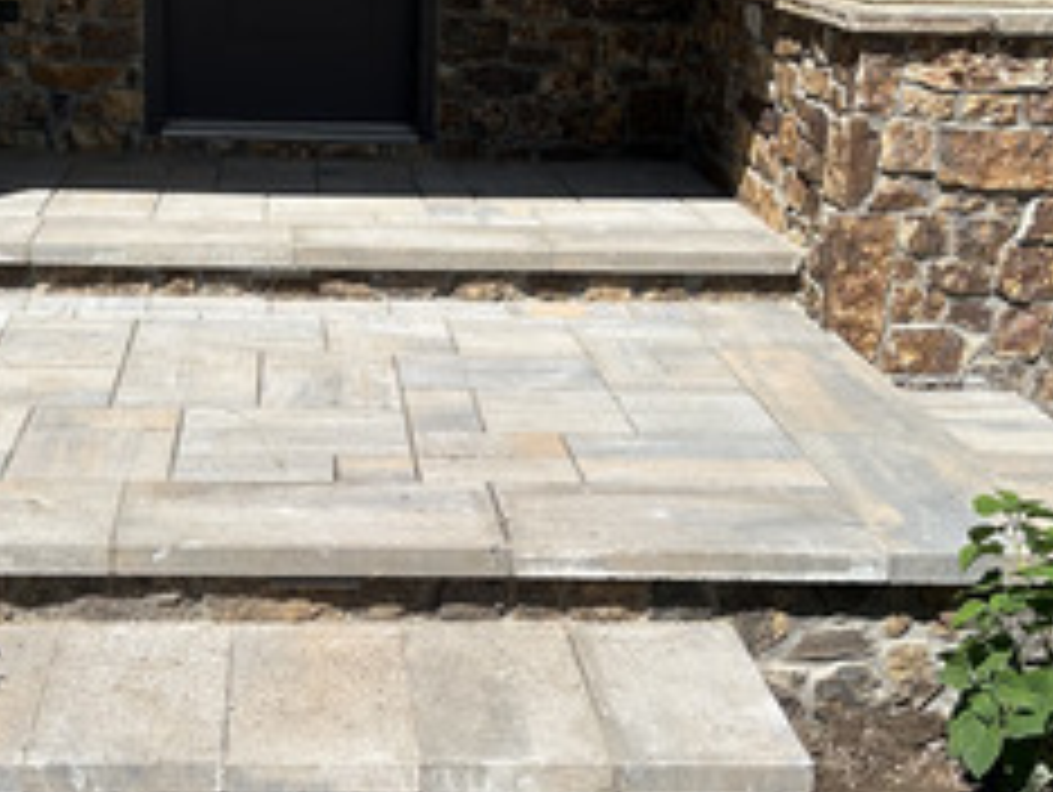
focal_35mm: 61
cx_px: 382
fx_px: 1857
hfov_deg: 31.5
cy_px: 387
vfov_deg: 24.1
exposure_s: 1/5319
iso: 50
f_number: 1.5
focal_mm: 5.7
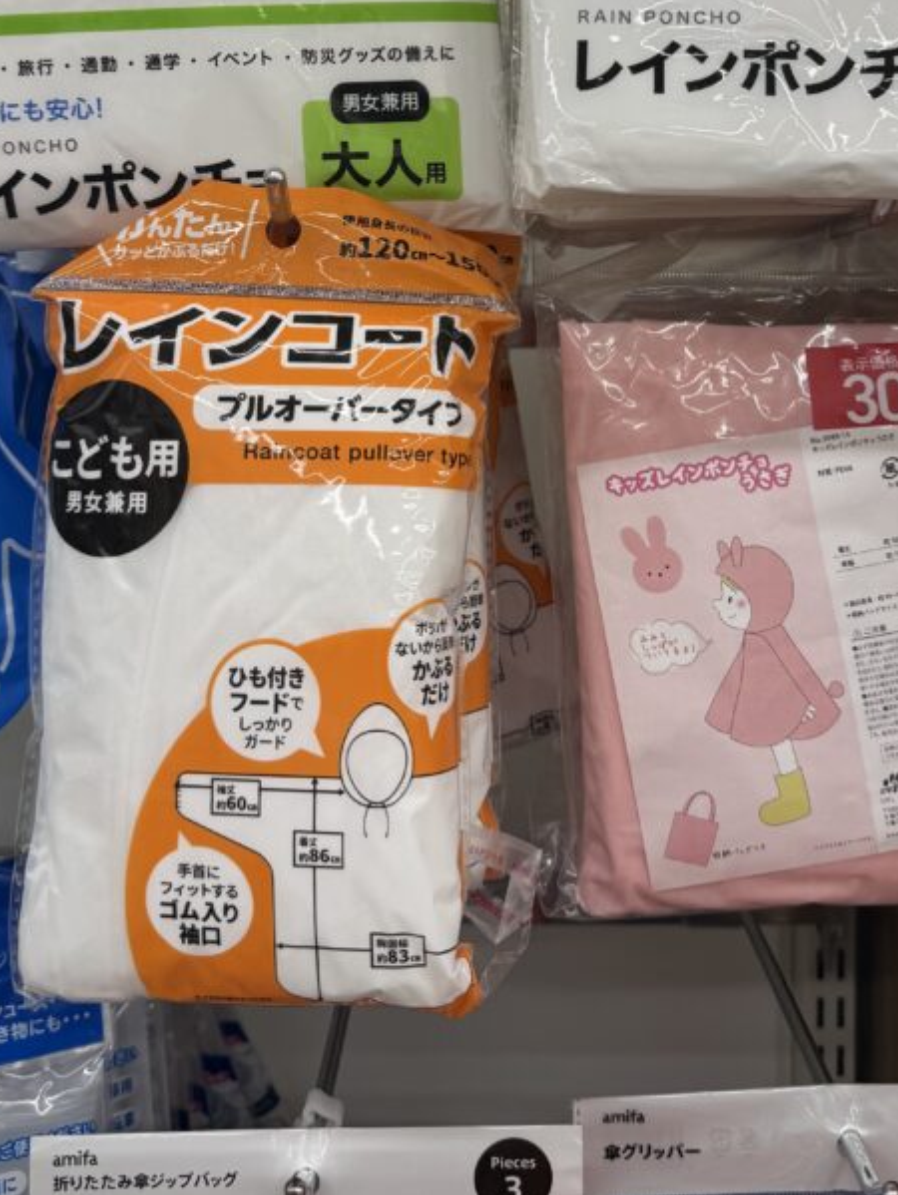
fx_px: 1417
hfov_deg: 35.1
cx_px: 497
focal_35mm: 41
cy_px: 247
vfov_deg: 43.7
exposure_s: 1/132
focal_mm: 6.76
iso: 50
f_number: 1.78
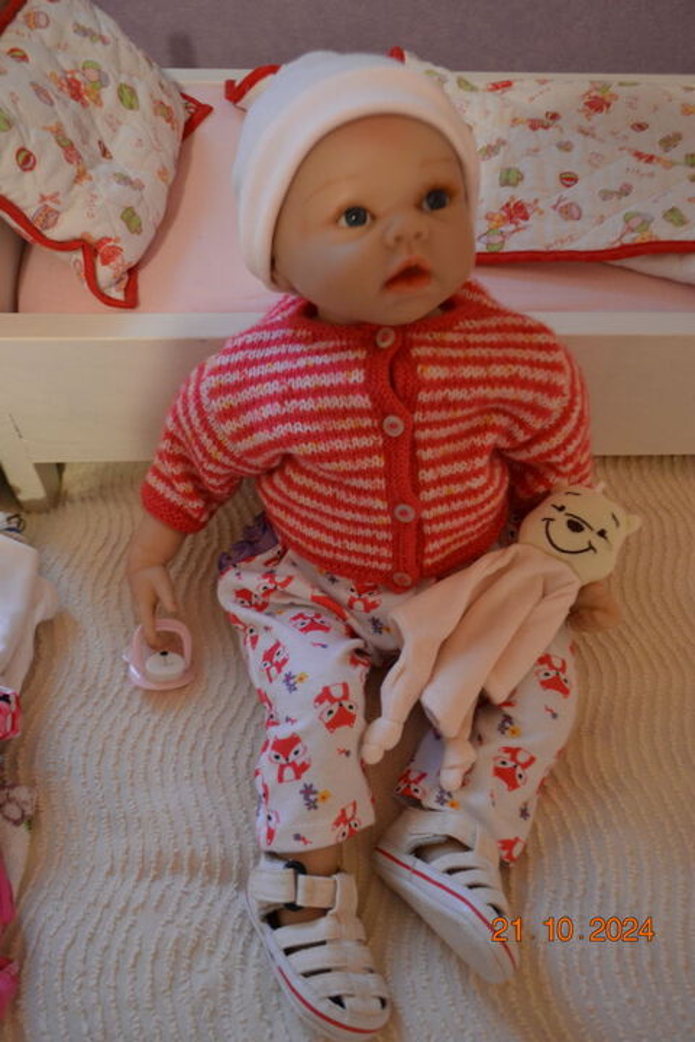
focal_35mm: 27
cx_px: 348
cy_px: 521
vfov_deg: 67.4
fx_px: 782
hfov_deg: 47.9
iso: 1250
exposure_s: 1/15
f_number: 3.5
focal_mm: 18
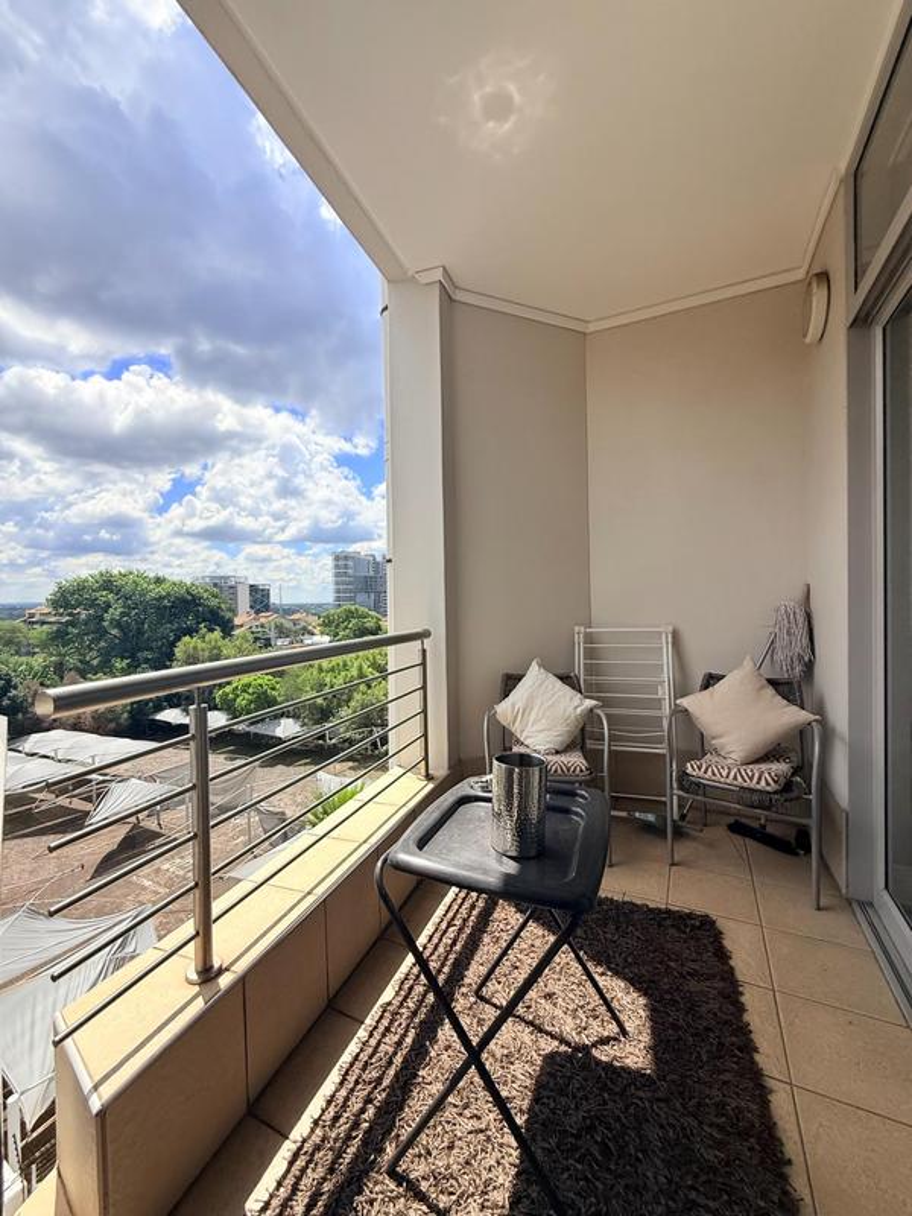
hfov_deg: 85.7
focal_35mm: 14
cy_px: 608
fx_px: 492
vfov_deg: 102.1
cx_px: 456
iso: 64
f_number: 2.2
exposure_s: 1/1961
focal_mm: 2.22
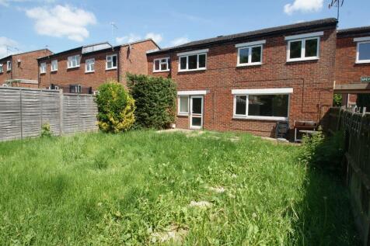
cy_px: 123
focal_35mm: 18
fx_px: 185
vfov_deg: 67.3
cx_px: 185
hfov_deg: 90.0
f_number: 10
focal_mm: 12
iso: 100
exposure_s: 1/125
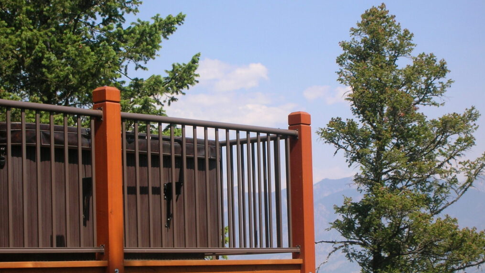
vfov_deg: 12.2
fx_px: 1273
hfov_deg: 21.6
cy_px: 180
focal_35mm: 99
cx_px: 245
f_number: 7.6
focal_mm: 15
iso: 50
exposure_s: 1/127
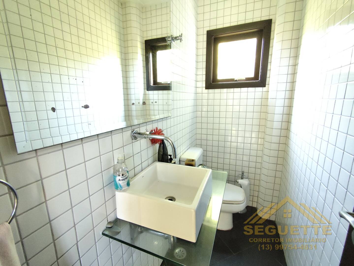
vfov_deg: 78.2
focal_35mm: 16
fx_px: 164
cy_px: 133
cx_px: 177
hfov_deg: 94.5
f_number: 2.2
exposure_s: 1/30
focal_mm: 1.65
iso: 1000
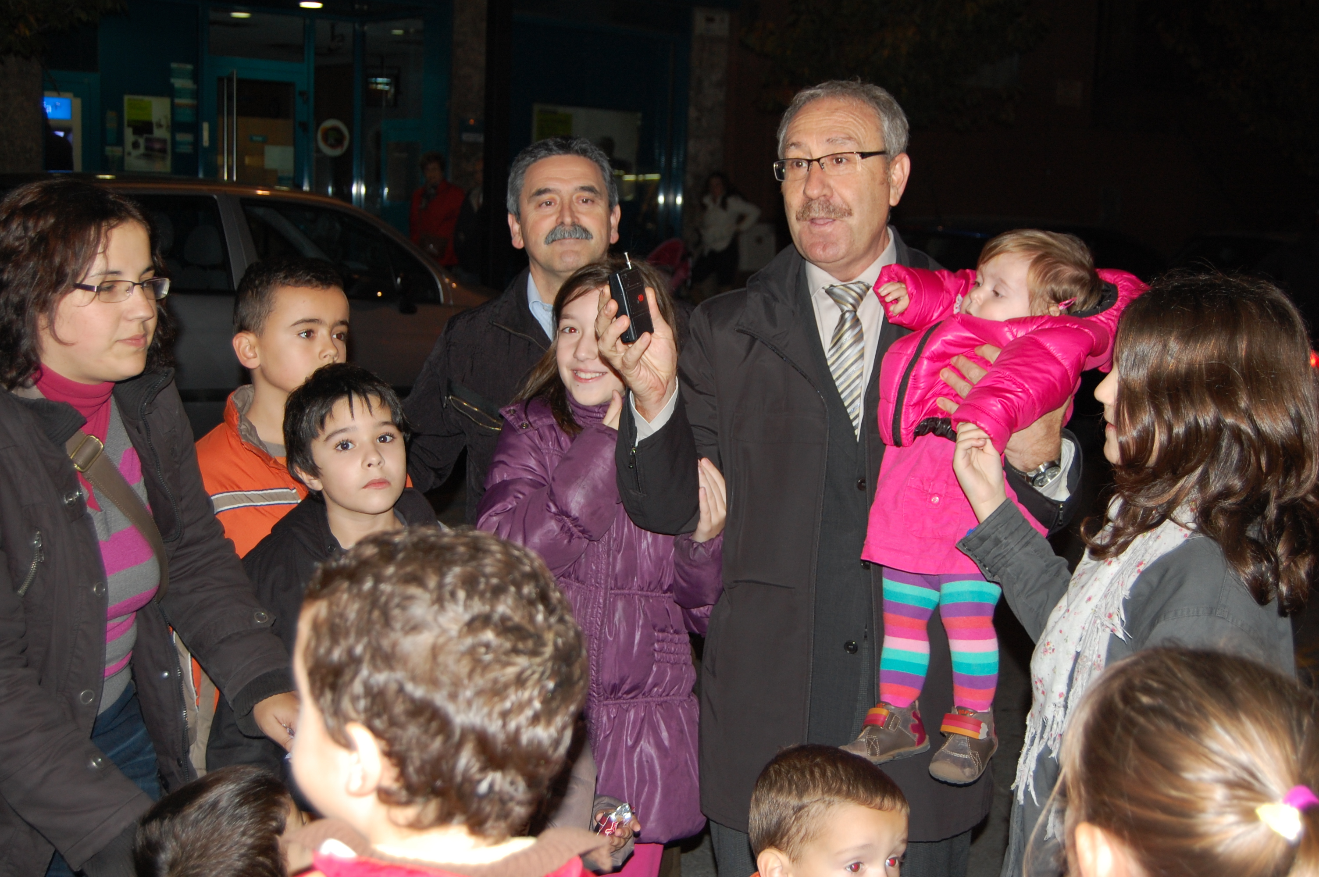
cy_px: 438
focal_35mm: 46
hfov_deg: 42.4
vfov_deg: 28.9
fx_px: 1702
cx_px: 660
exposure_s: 1/60
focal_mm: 31
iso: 400
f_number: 4.5
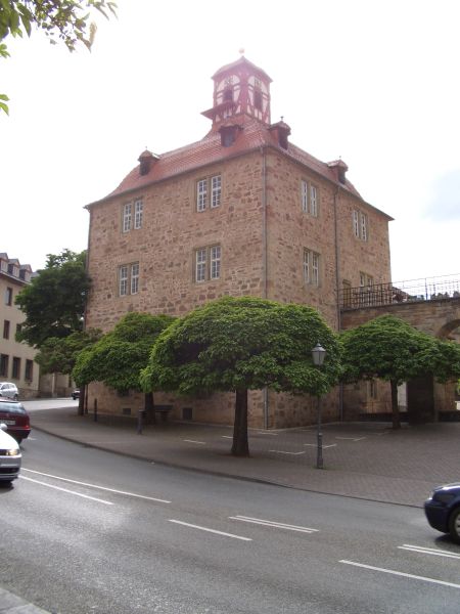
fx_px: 620
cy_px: 307
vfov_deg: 52.6
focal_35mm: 35
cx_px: 230
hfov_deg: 40.7
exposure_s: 1/200
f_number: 4.3
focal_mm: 5.8
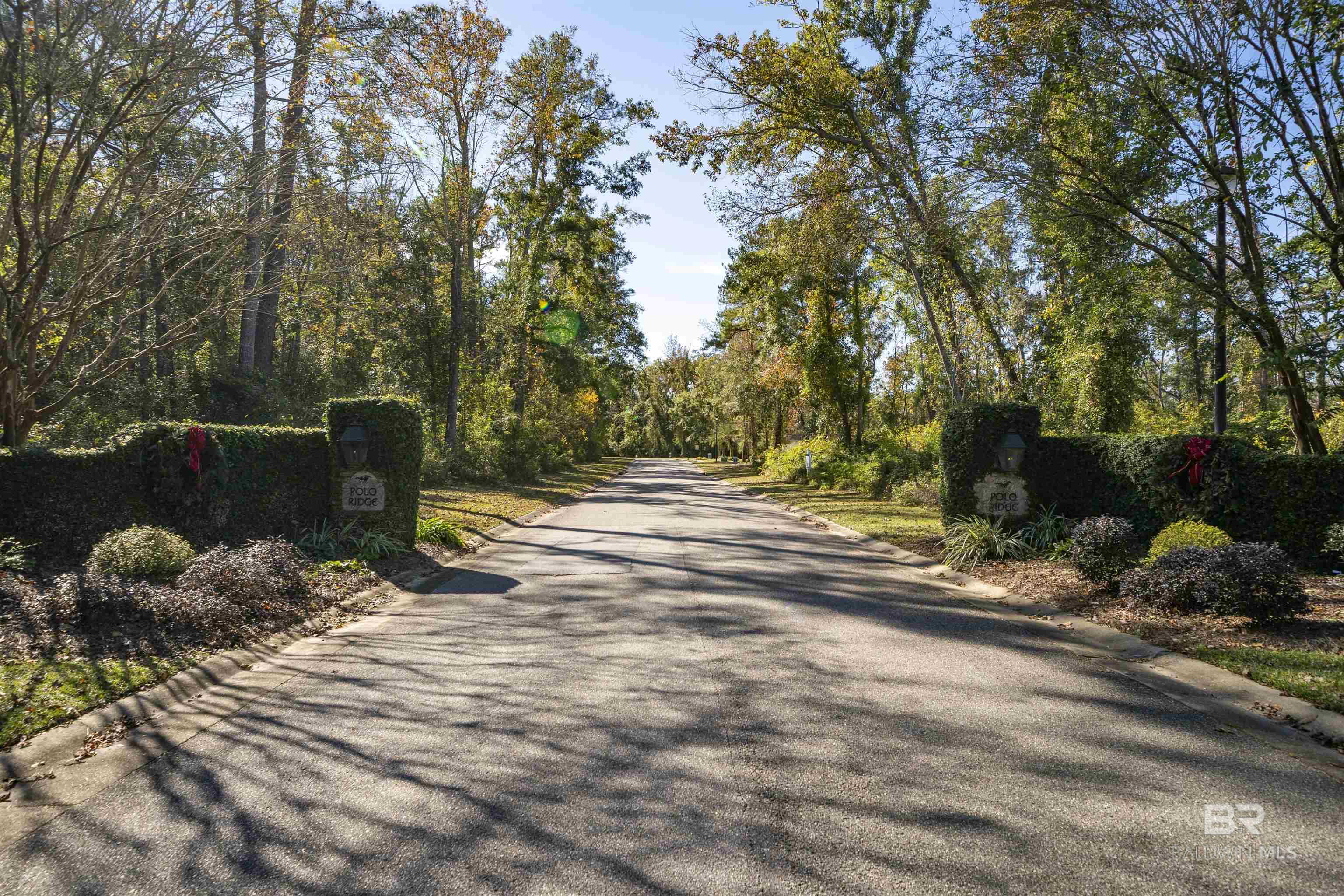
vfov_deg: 53.1
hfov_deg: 73.7
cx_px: 672
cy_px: 448
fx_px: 896
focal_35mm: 24
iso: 320
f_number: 6.3
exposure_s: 1/1250
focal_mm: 24
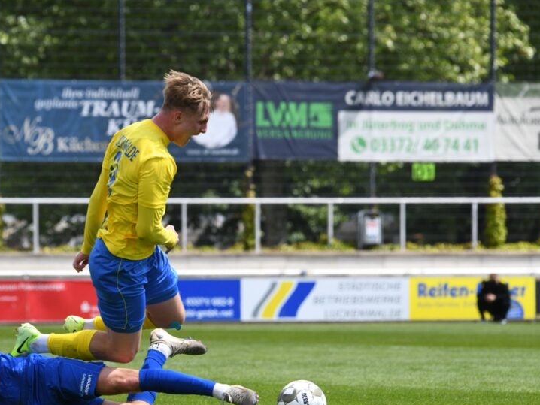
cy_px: 255
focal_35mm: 411
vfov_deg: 3.6
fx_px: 6414
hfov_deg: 4.8
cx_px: 199
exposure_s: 1/2000
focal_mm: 300
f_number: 9
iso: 1250
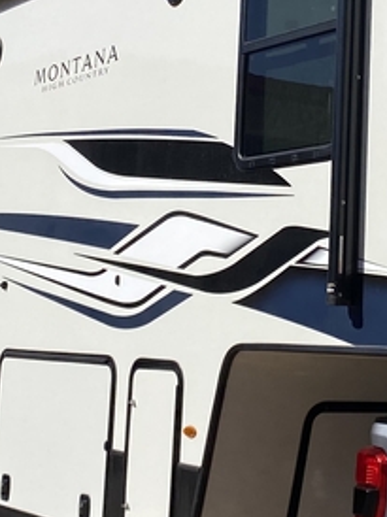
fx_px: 1418
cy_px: 126
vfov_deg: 20.5
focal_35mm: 95
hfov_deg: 15.5
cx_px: 293
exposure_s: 1/4808
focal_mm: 4.25
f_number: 1.8
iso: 32
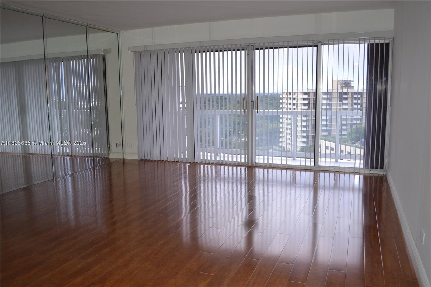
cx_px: 216
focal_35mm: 30
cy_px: 144
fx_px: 359
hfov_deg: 61.9
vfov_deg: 43.6
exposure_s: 1/60
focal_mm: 20
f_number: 3.8
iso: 400
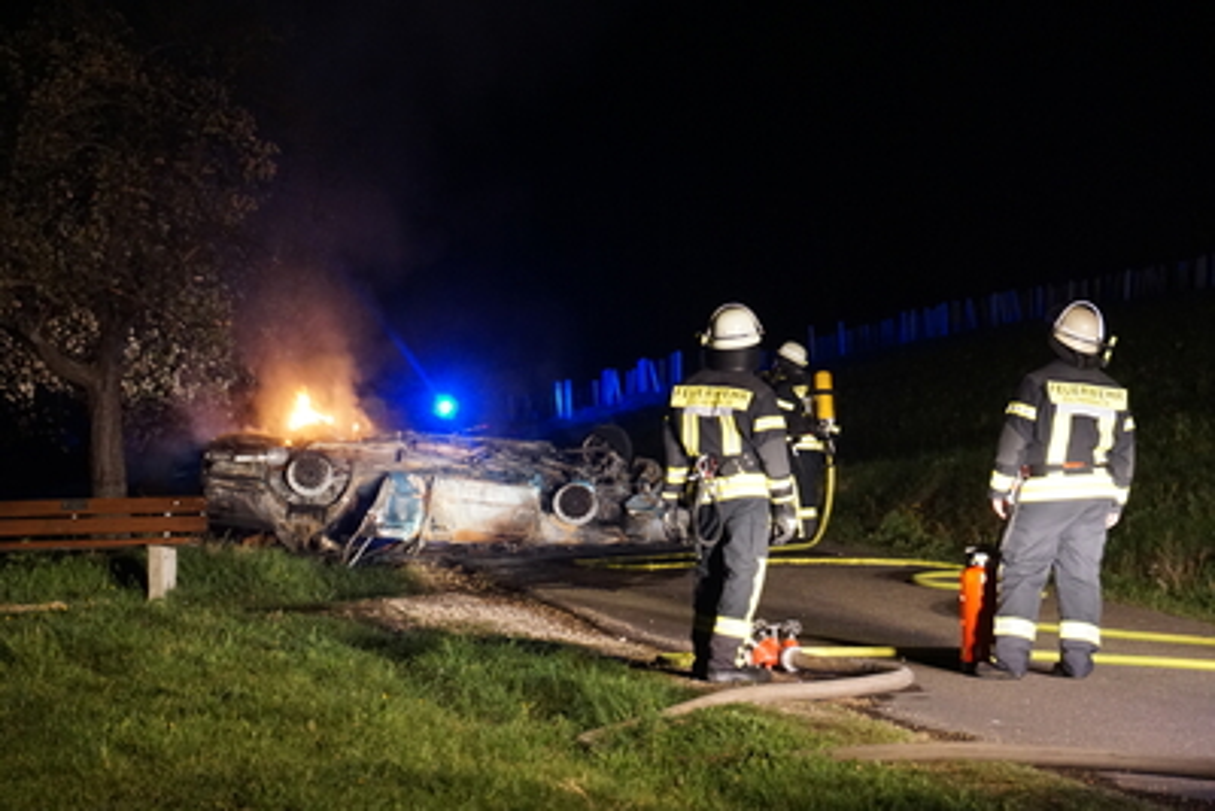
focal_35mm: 135
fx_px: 4558
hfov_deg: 15.2
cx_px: 608
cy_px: 406
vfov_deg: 10.2
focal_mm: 90
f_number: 5.6
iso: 2500
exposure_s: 1/13
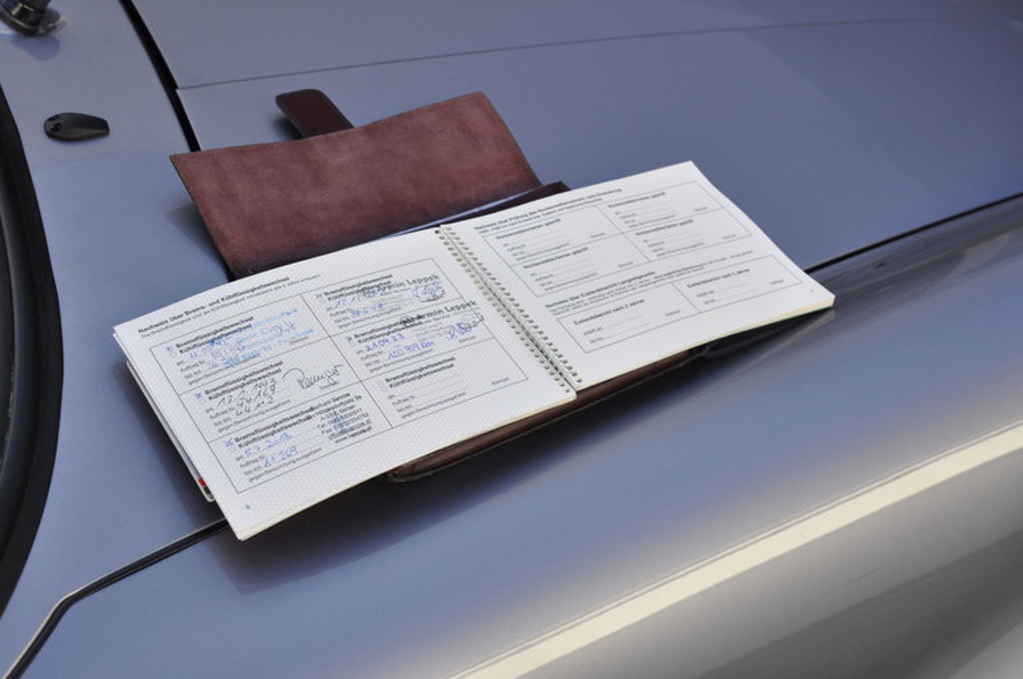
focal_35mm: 52
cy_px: 340
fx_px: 1490
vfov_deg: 25.7
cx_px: 512
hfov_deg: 37.9
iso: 500
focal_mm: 35
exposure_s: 1/200
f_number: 7.1
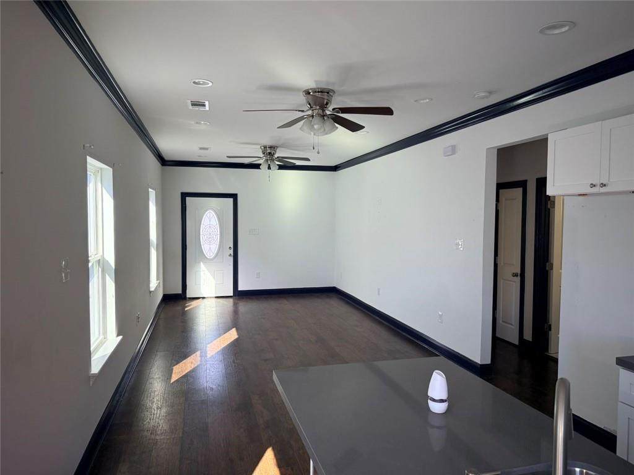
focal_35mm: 24
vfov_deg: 56.8
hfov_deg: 71.6
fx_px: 440
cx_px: 317
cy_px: 238
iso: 160
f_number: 1.78
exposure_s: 1/240
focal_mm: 6.76
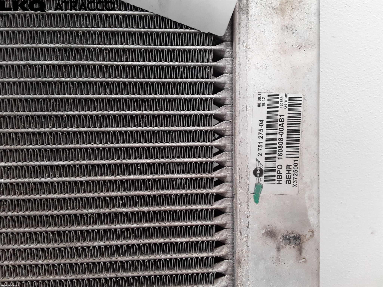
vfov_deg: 49.7
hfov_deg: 63.4
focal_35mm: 28
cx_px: 192
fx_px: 310
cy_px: 144
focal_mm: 2.91
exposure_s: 1/50
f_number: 1.9
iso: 50
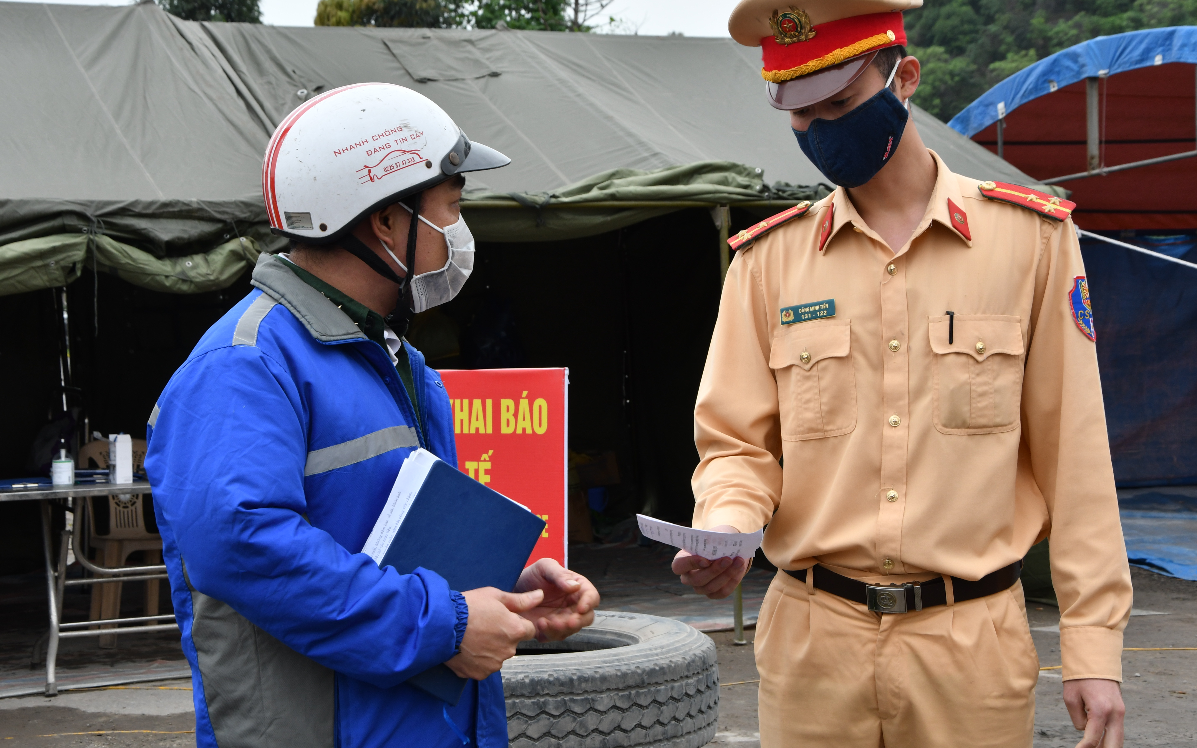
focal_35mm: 70
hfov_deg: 29.6
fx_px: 2268
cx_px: 599
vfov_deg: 18.7
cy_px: 361
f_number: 11
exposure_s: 1/50
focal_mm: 45
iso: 320
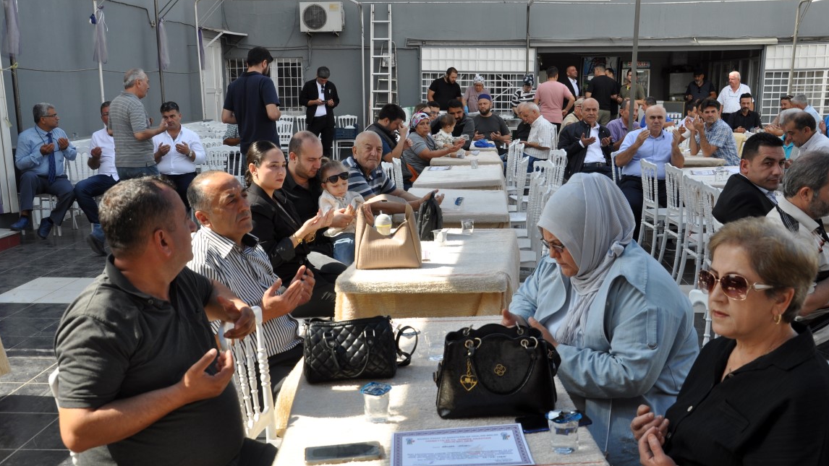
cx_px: 412
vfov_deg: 31.2
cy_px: 251
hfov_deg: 52.8
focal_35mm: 38
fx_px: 835
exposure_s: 1/250
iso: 200
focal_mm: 24
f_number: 8
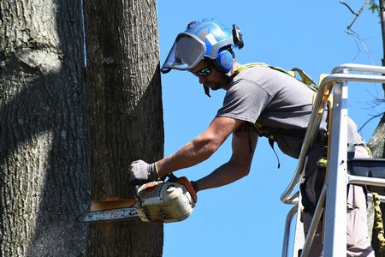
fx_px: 4171
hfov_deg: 5.3
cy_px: 128
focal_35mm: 390
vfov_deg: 3.5
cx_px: 192
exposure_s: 1/500
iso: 1000
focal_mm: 260
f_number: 11
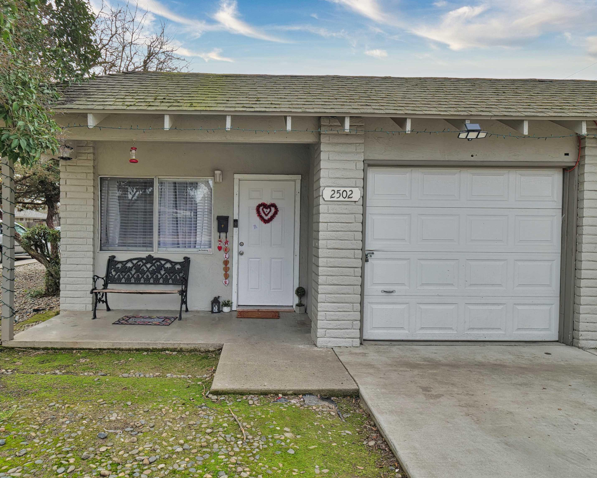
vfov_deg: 65.5
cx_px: 277
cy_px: 237
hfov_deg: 77.5
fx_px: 371
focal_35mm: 21
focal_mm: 10
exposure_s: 1/320
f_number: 4
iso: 125
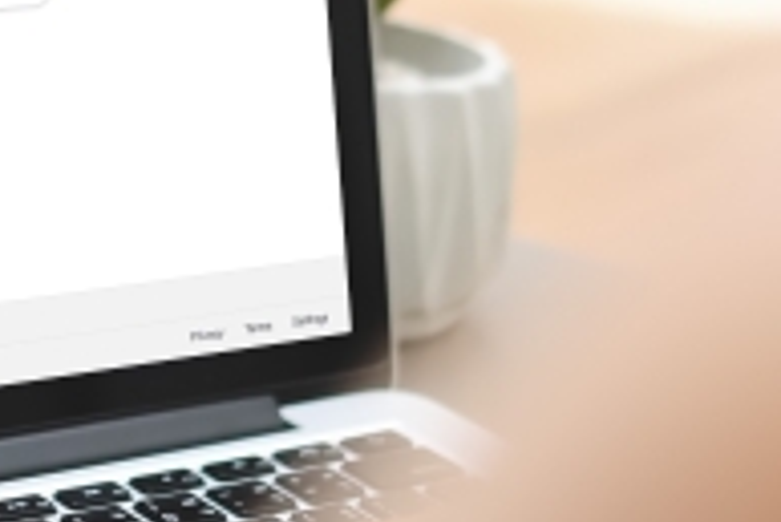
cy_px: -34
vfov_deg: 9.4
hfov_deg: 13.9
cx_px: -61
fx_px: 3148
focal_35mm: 145
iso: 640
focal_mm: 23
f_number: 1.4
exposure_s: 1/1600
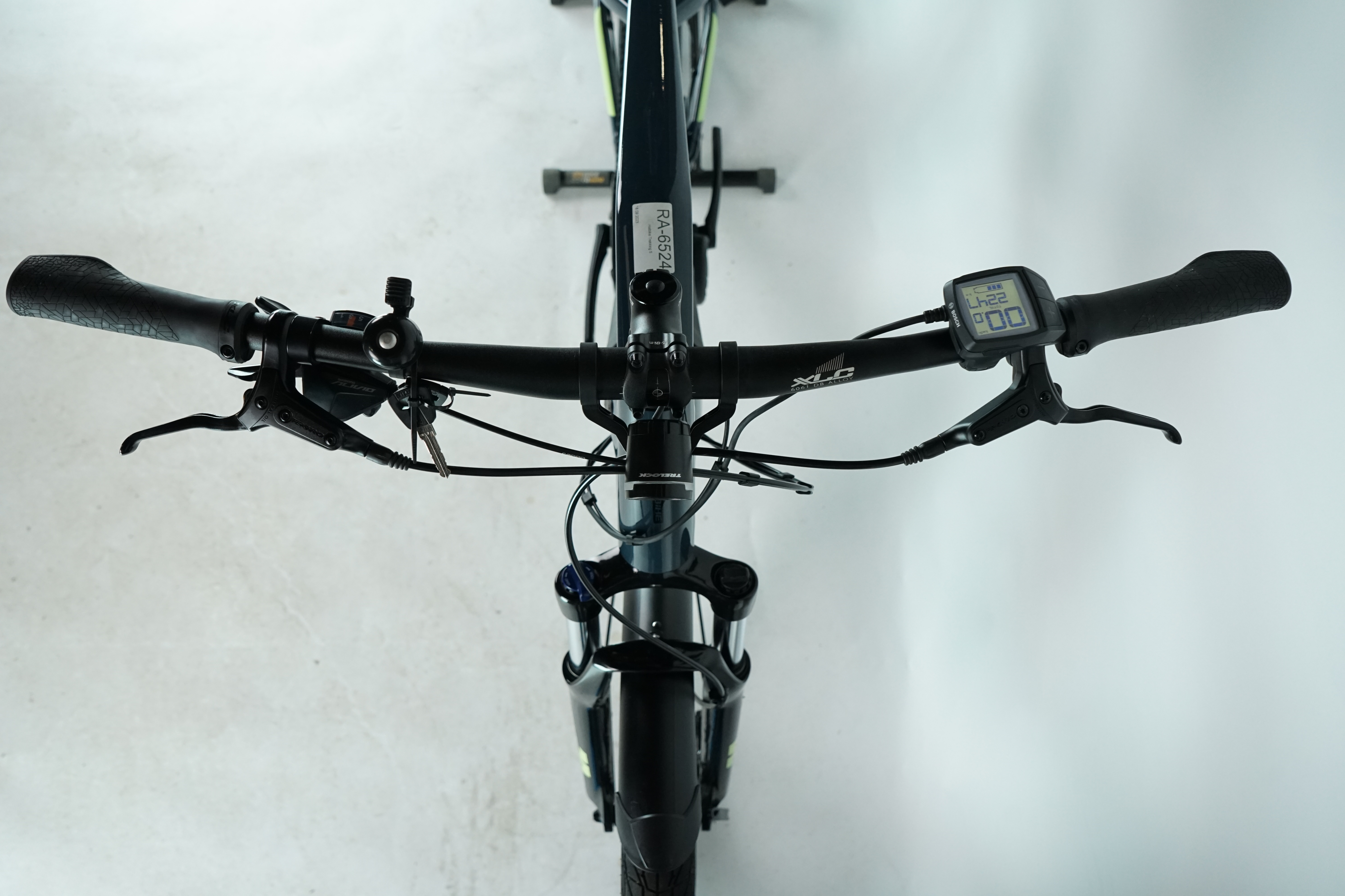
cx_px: 672
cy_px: 448
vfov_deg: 46.4
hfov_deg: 65.5
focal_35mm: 28
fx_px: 1046
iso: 2000
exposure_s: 1/200
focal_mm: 28
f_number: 5.6
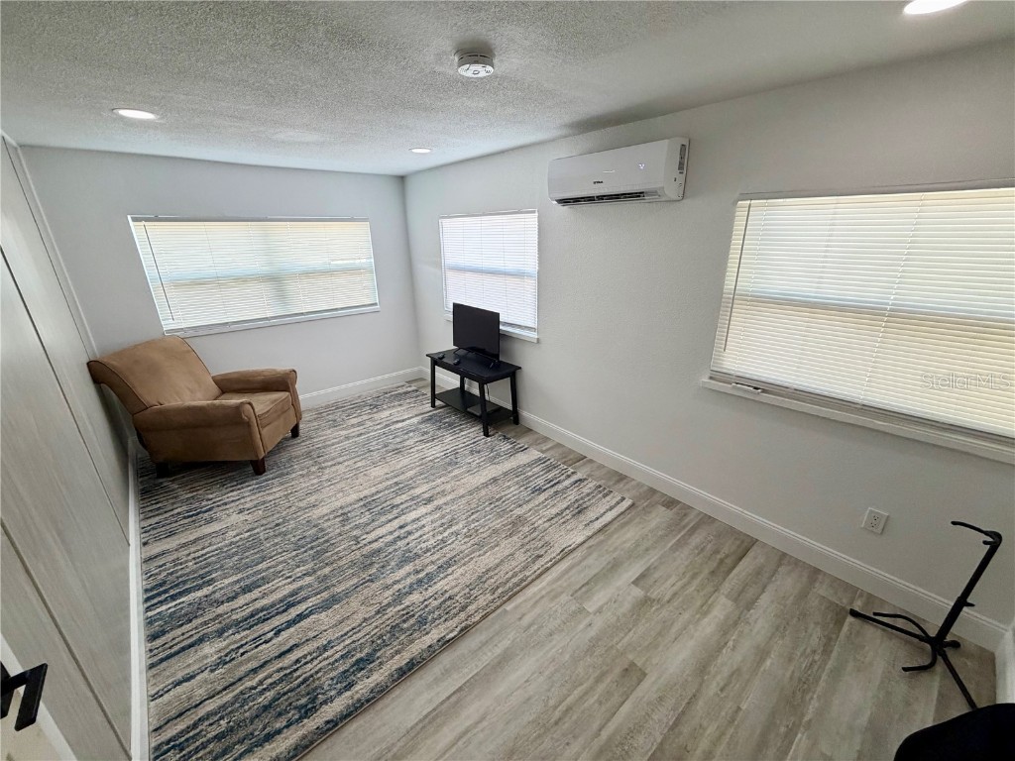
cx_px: 508
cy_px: 380
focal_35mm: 14
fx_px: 411
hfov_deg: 102.1
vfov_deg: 85.7
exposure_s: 1/60
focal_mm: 2.22
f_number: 2.2
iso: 250
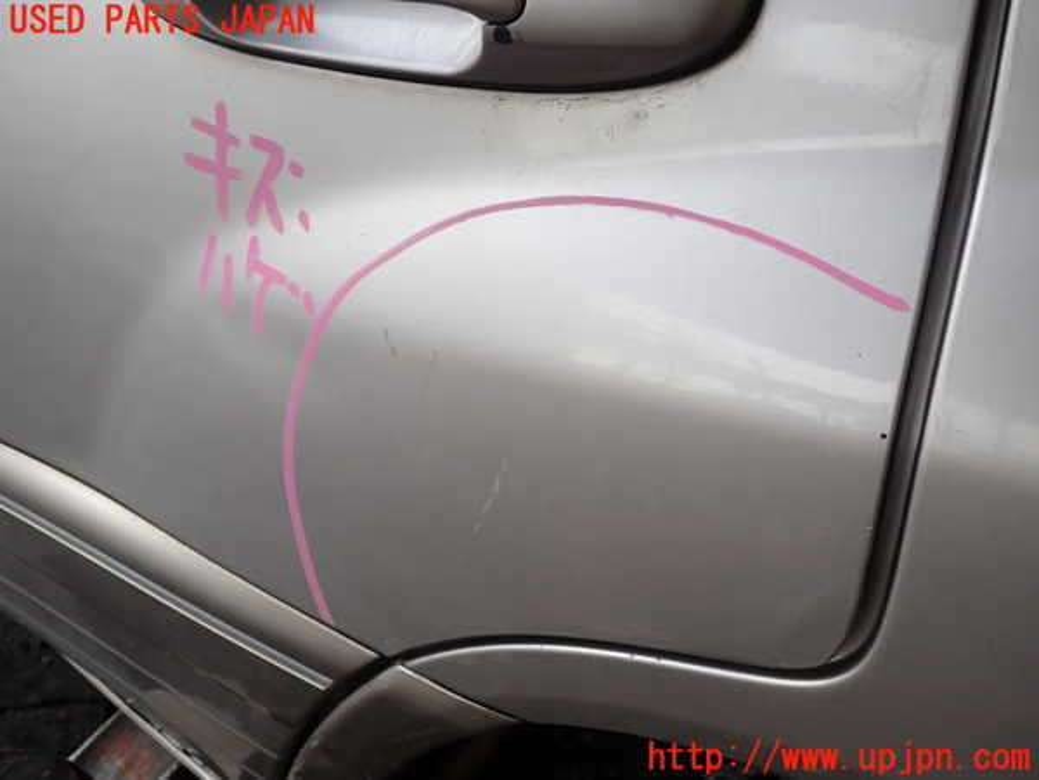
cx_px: 520
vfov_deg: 46.8
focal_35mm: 30
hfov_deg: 60.0
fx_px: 900
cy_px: 390
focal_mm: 5.4
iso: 100
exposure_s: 1/80
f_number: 2.3
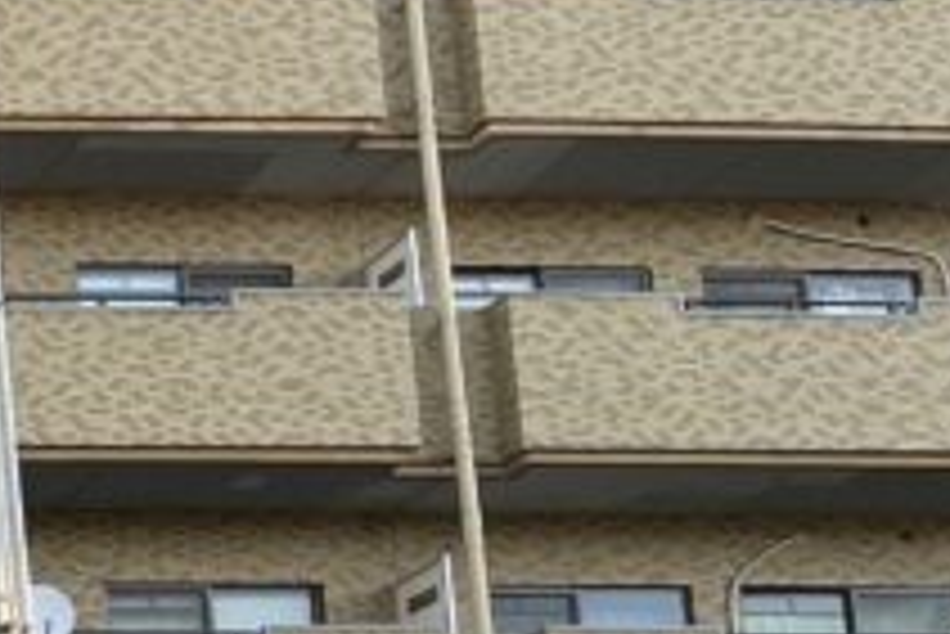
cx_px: -1328
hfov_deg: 12.4
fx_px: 3459
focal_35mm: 131
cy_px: 1102
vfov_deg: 10.0
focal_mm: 4.2
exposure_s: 1/602
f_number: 1.6
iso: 32
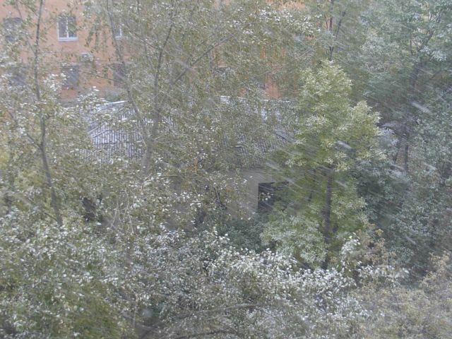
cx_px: 226
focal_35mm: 38
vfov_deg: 37.7
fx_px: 496
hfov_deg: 49.0
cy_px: 170
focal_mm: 6.3
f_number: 2.9
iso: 84
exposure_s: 1/32
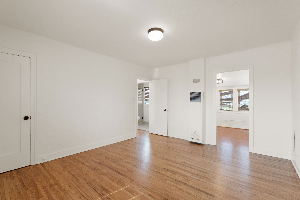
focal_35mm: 16
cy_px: 100
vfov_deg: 73.7
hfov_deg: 96.7
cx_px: 150
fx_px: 133
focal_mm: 16
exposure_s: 1/13
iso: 1000
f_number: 9
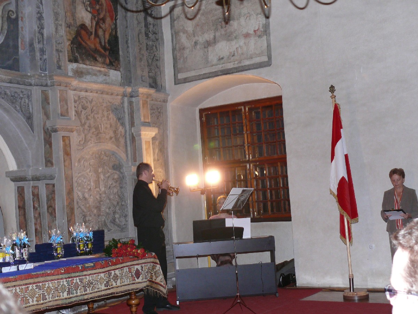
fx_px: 604
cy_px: 157
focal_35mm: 50
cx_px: 209
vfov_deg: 29.1
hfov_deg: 38.2
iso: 200
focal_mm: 9.1
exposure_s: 1/30
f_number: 2.8
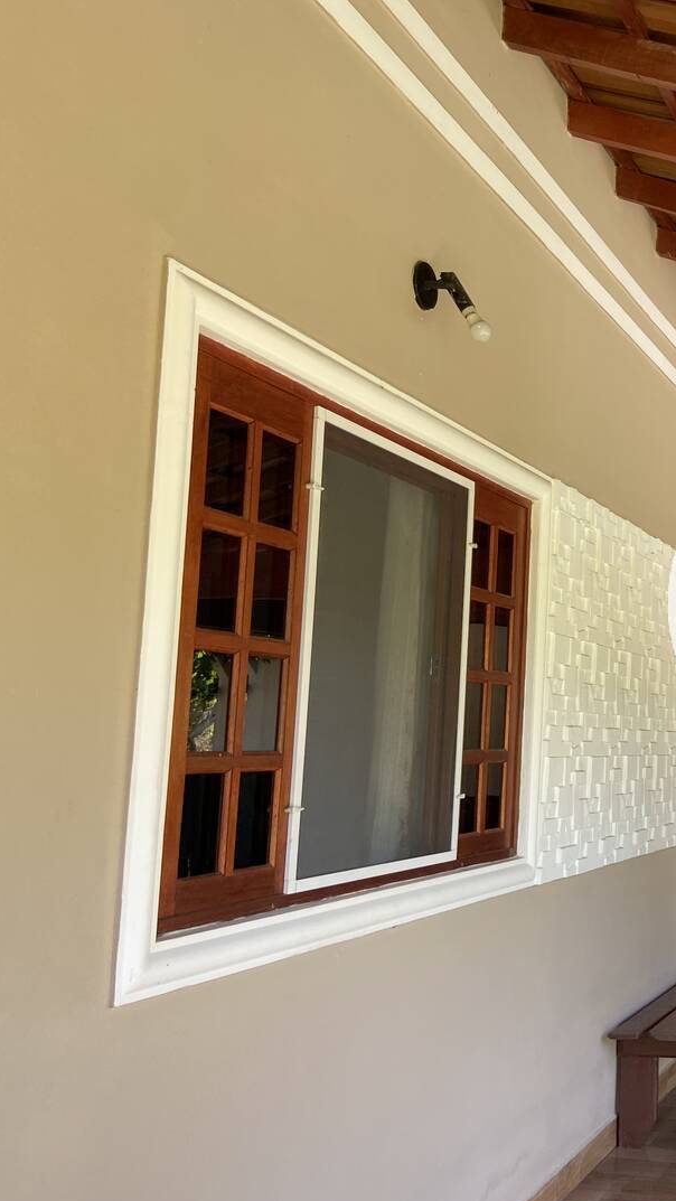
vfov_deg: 52.8
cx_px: 802
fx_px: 1210
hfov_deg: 27.6
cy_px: 603
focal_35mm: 38
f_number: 1.8
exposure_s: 1/122
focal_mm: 4.25
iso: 50
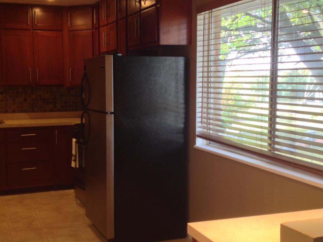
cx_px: 138
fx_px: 494
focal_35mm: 53
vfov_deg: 27.5
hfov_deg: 36.1
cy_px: 124
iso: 64
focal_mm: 4.28
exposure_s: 1/20
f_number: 2.4
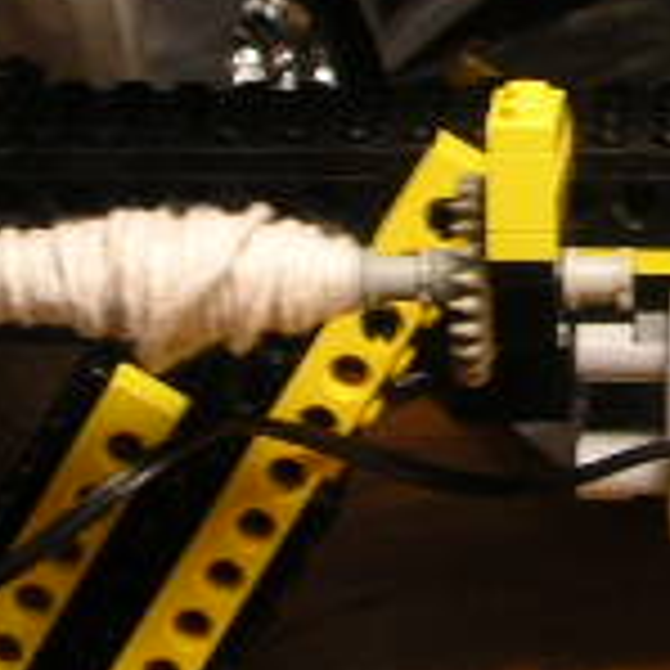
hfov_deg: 8.9
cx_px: 899
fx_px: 4226
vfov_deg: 9.0
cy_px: 4
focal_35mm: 193
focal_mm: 8.5
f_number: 3.3
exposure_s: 1/7
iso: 50
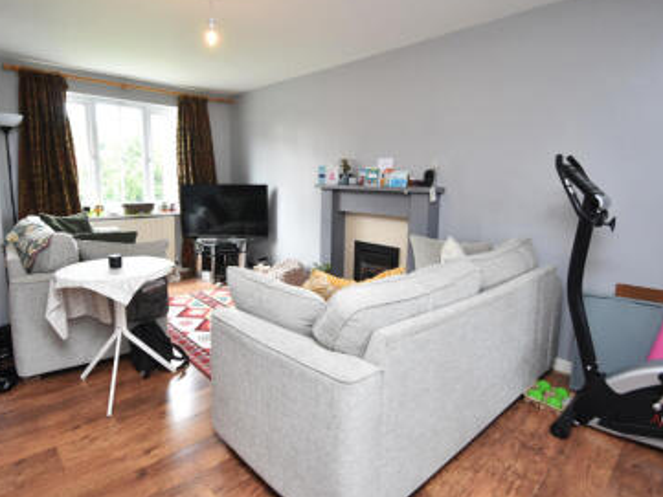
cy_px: 221
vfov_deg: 68.5
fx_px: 364
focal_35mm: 19
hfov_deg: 84.5
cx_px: 309
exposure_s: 1/160
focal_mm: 10
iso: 800
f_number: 3.5
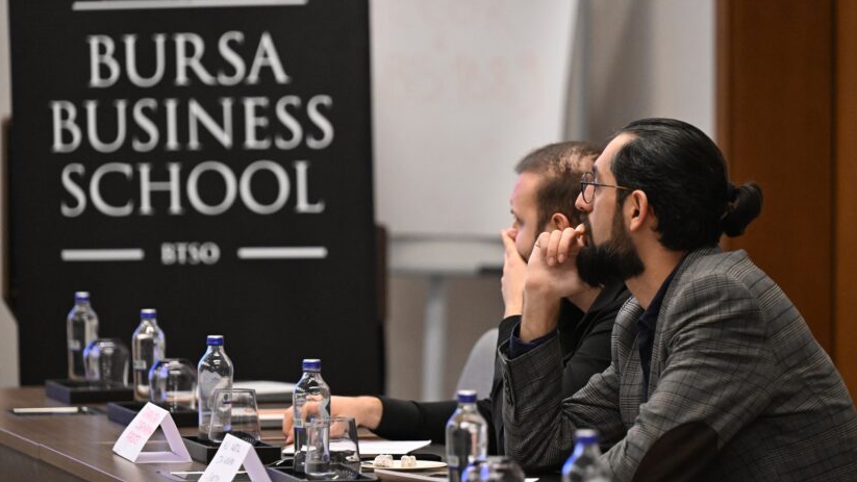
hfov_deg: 10.0
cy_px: 212
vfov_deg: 5.6
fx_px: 4886
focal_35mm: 215
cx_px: 473
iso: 5000
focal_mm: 165
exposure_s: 1/250
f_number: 3.2
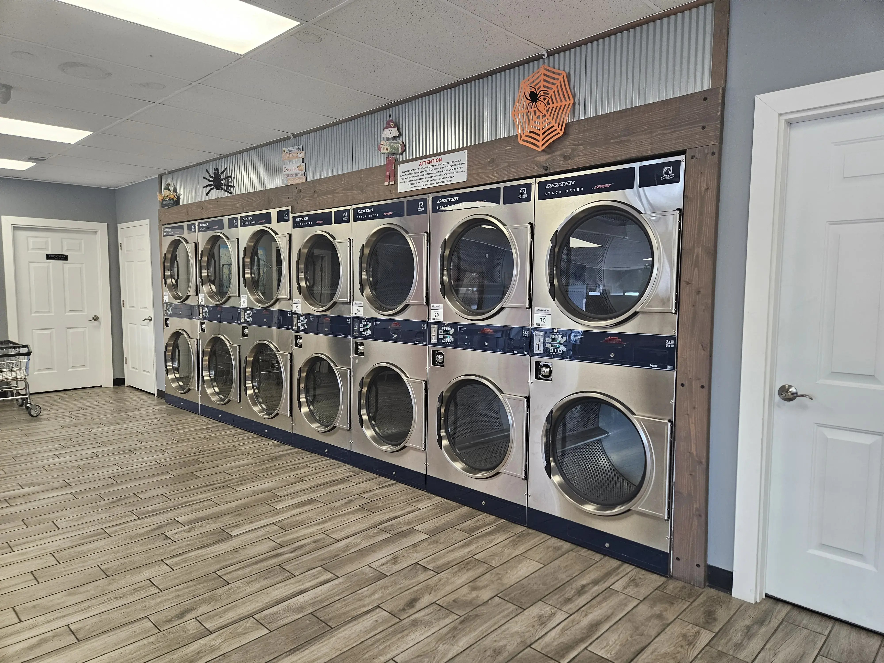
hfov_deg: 73.9
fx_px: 587
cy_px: 332
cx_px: 442
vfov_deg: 58.9
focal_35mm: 23
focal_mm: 5.4
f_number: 1.8
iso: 200
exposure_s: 1/120
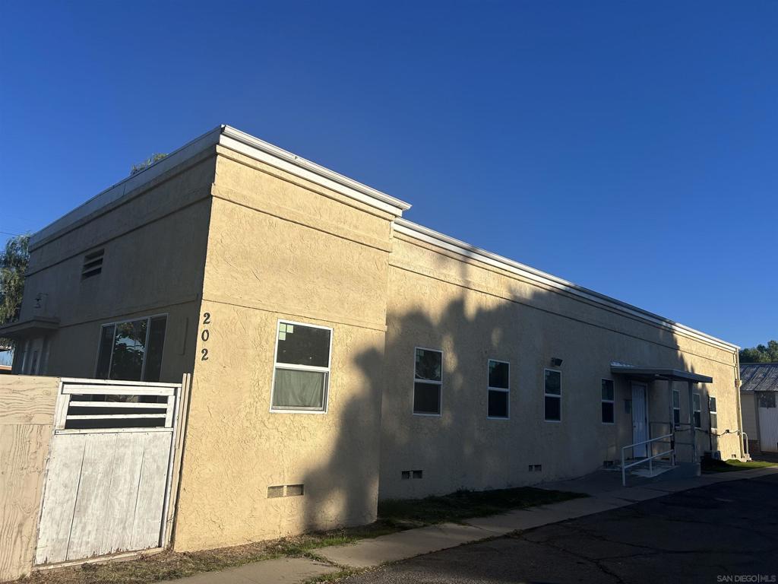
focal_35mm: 26
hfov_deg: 67.3
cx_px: 389
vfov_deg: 53.1
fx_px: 584
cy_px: 292
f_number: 1.5
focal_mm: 5.7
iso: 50
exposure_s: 1/6993
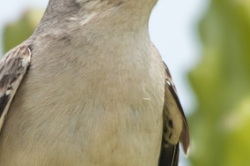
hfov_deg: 1.0
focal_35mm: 2113
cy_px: 106
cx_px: 121
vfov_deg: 0.6
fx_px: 14641
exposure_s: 1/1600
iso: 400
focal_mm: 500
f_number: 6.3
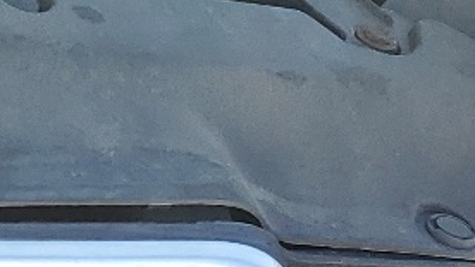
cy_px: -322
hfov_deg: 10.8
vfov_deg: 7.1
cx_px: -718
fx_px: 2065
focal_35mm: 164
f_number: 1.5
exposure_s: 1/435
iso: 50
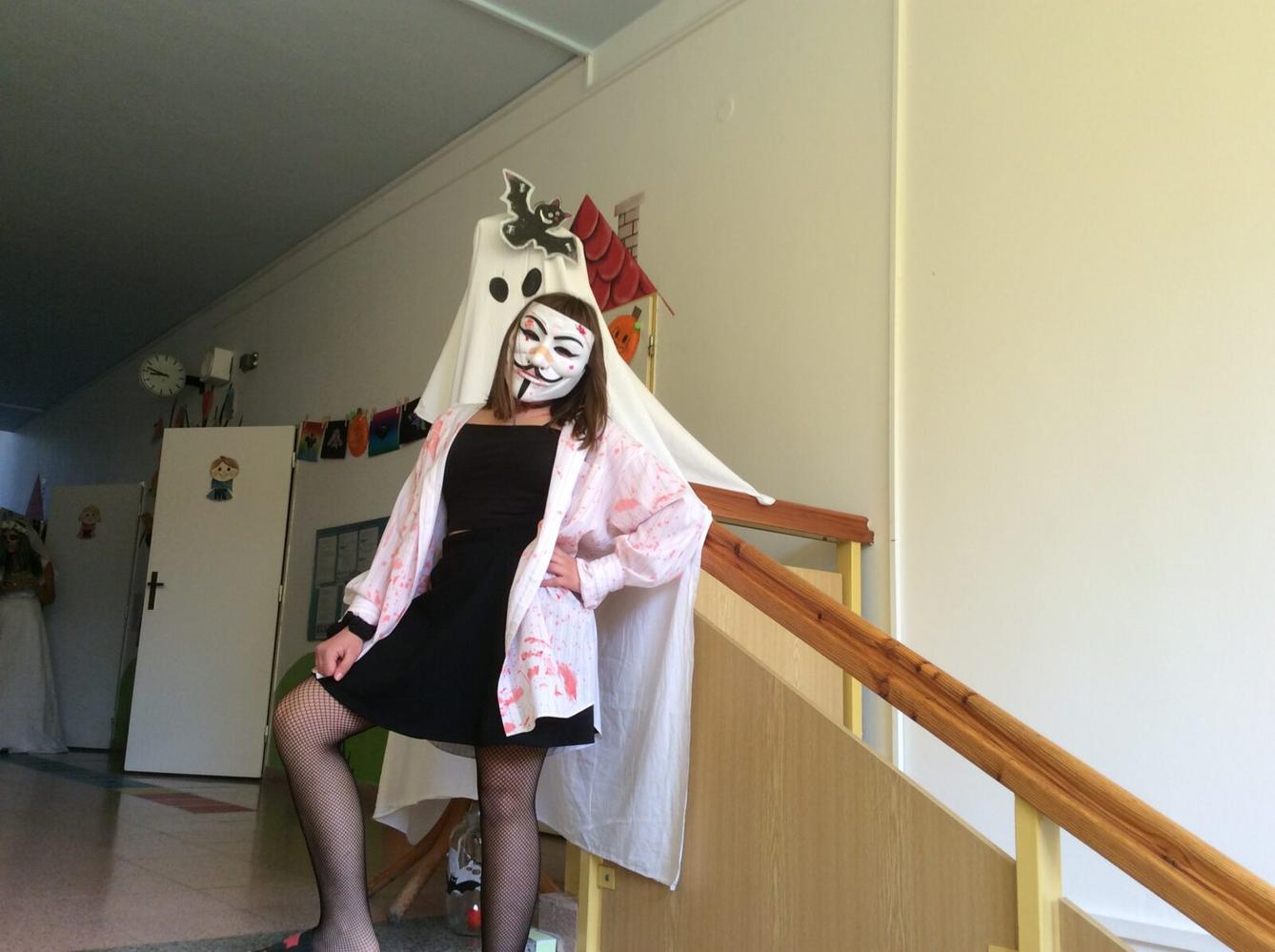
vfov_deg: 44.0
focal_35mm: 32
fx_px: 1177
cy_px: 476
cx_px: 638
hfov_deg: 56.9
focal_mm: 3.3
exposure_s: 1/25
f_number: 2.4
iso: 40
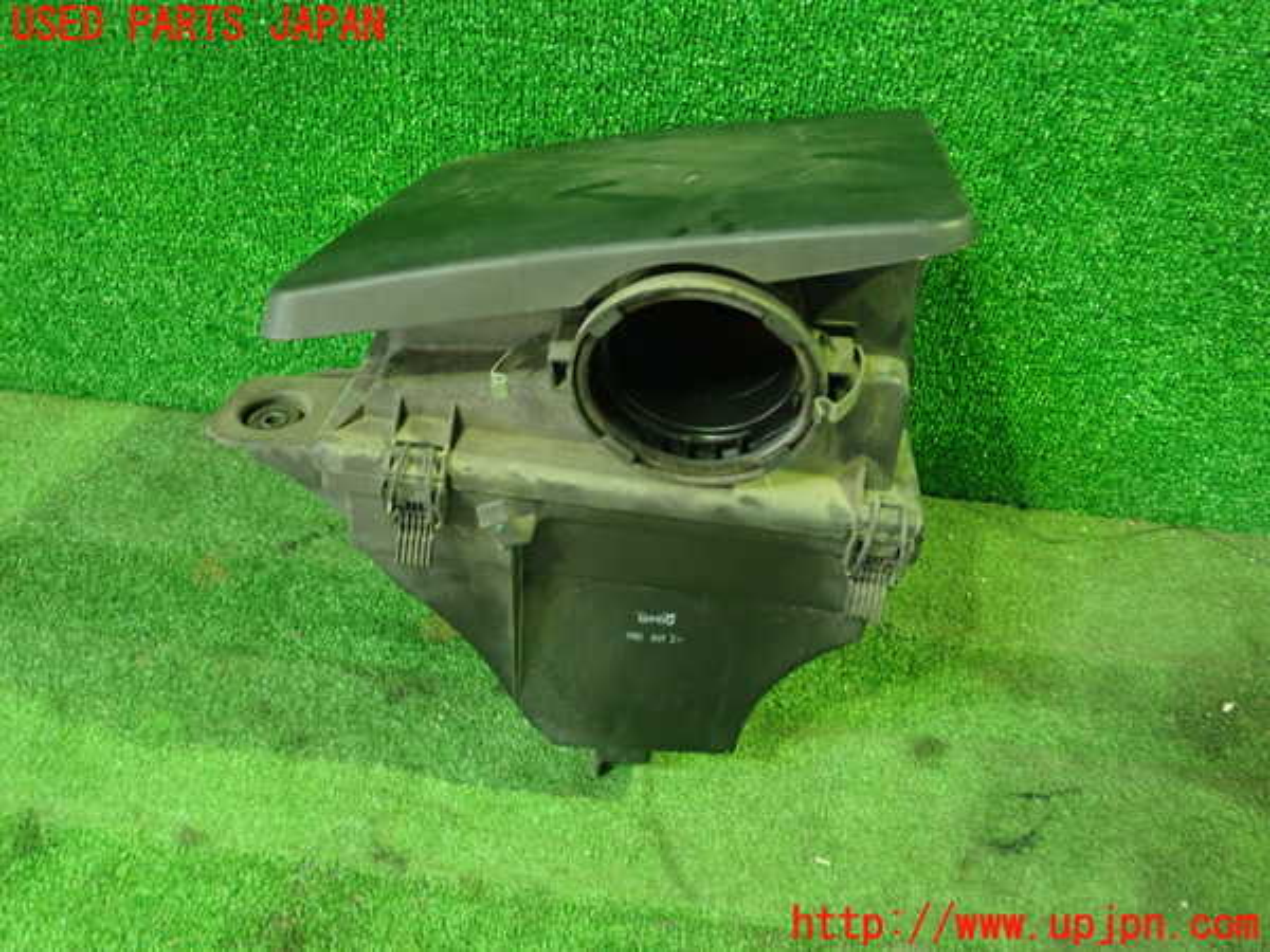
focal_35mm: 30
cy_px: 476
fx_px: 1101
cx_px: 635
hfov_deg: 60.0
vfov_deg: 46.8
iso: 1000
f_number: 2.3
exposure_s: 1/30
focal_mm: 5.5
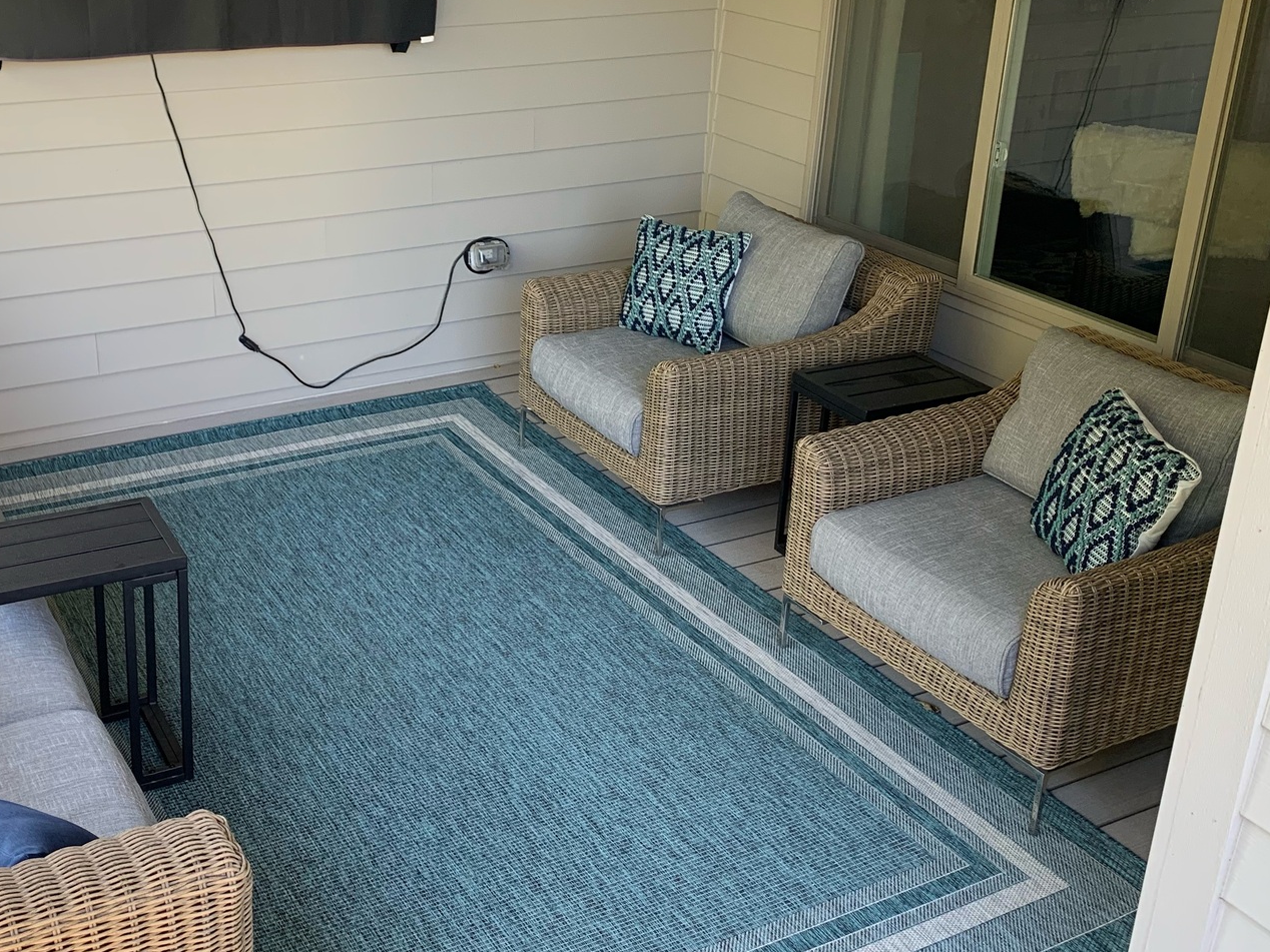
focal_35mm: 41
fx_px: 1504
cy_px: 391
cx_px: 447
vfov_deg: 35.0
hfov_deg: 45.2
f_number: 1.8
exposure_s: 1/121
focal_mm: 4.25
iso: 64
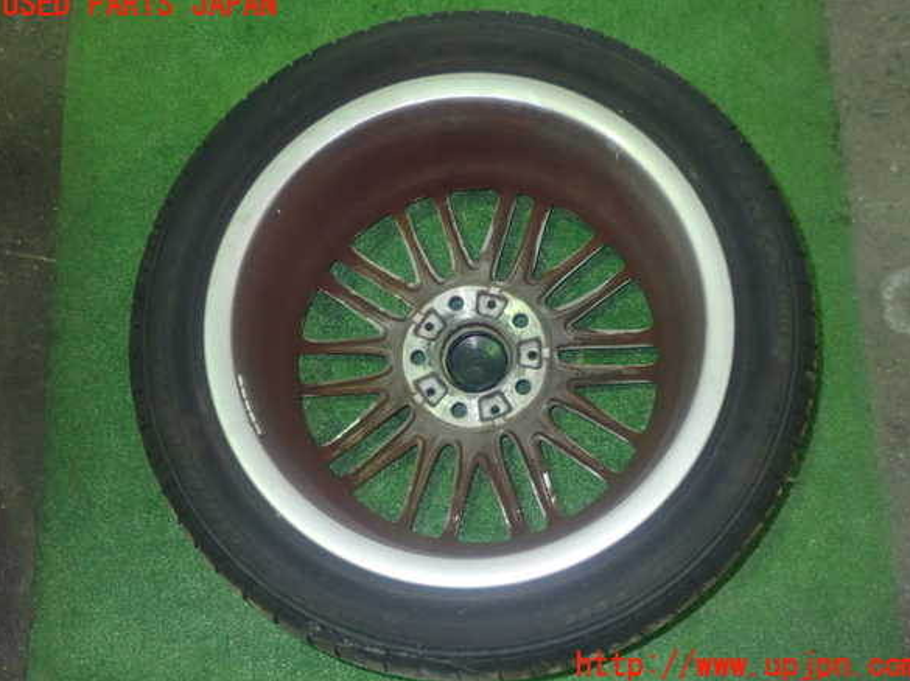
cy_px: 336
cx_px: 460
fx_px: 1025
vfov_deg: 36.8
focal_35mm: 39
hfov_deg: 47.9
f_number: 2.7
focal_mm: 6.83
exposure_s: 1/40
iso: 800
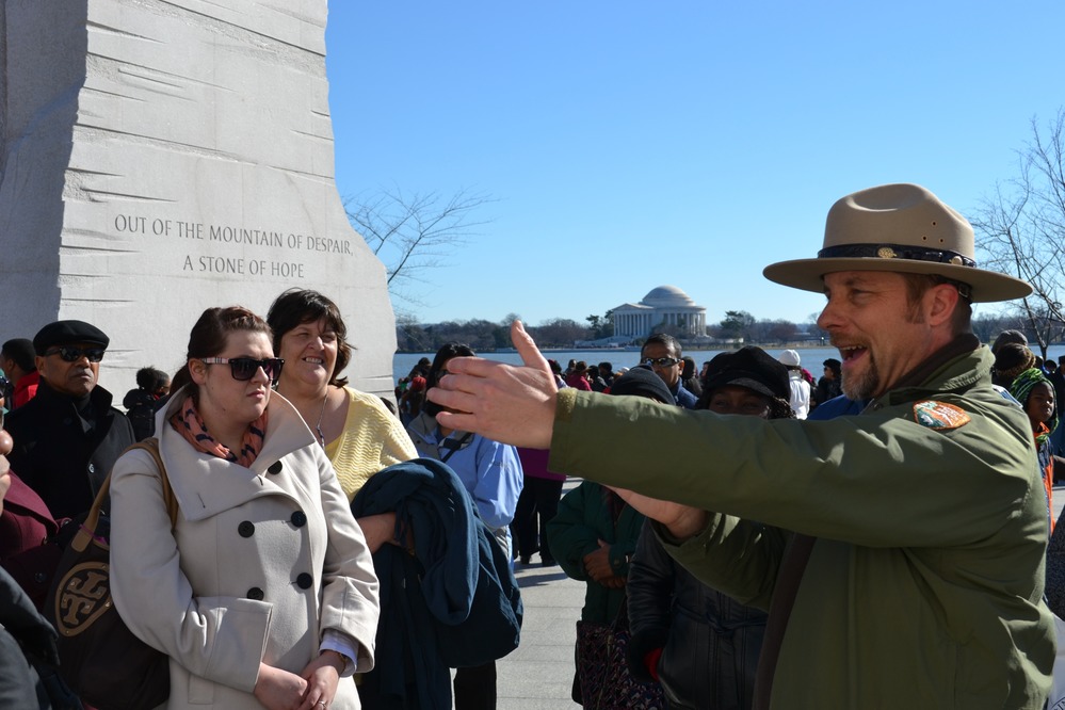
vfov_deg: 28.1
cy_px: 355
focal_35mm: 48
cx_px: 532
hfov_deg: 41.1
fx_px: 1420
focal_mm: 32
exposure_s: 1/250
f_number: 8
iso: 100
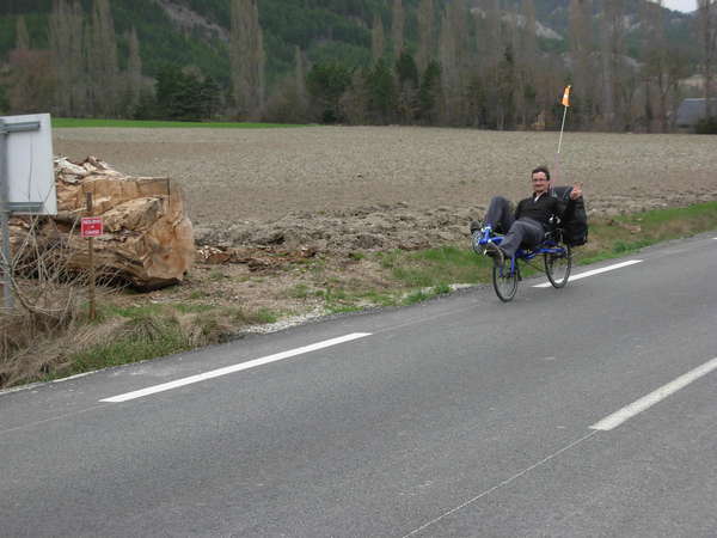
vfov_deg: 21.0
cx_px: 358
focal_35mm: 70
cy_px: 269
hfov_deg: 27.8
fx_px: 1450
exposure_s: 1/575
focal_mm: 11.5
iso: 79
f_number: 3.5
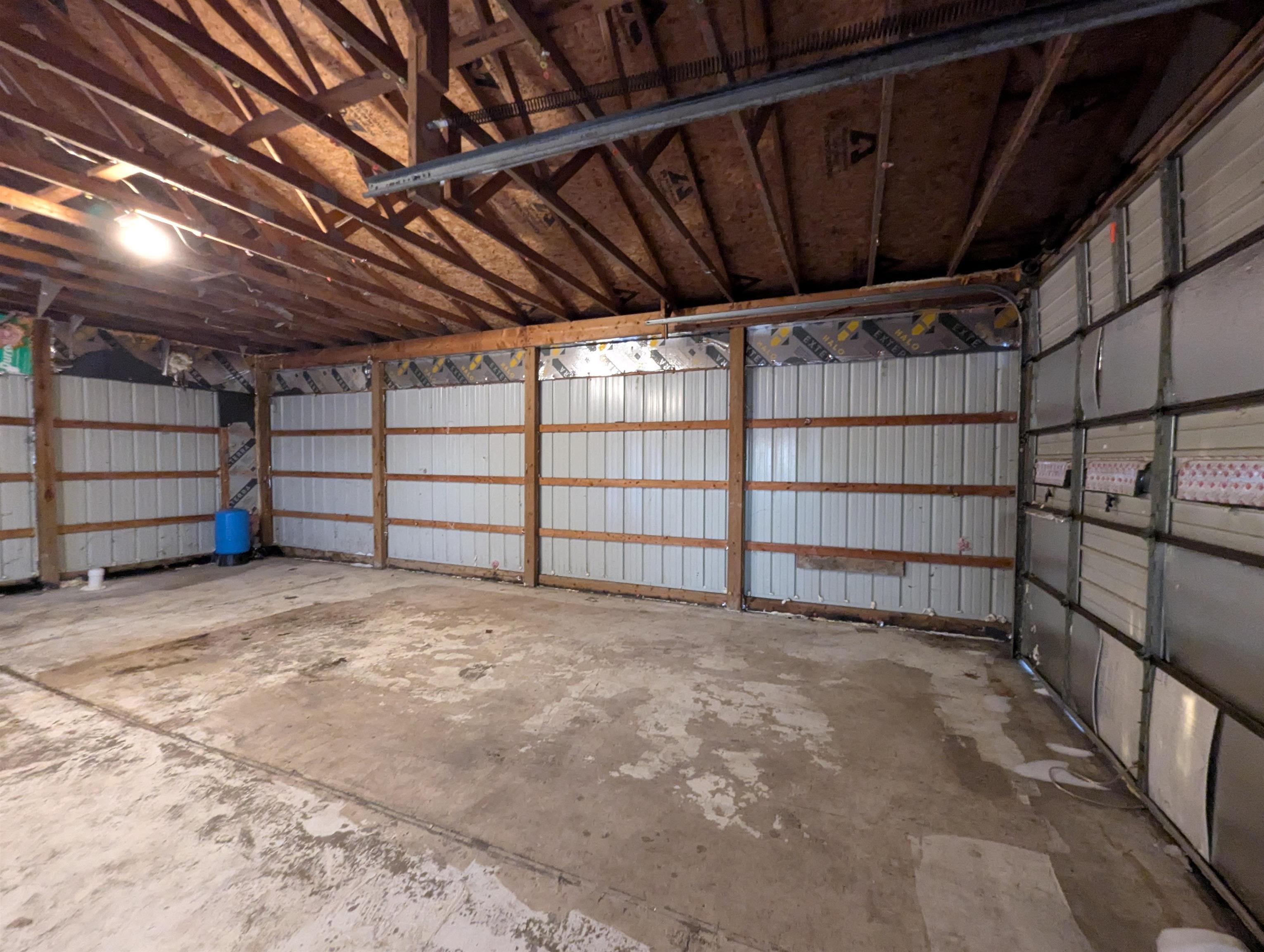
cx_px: 632
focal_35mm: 13
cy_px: 476
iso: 768
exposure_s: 1/24
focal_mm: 1.95
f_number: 2.2
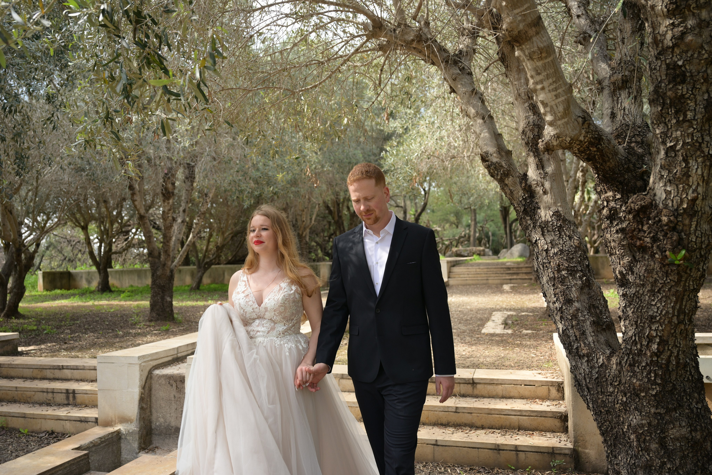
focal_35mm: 29
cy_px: 238
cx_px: 356
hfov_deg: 63.6
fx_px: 574
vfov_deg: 45.0
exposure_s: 1/250
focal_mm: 29
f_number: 3.5
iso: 125
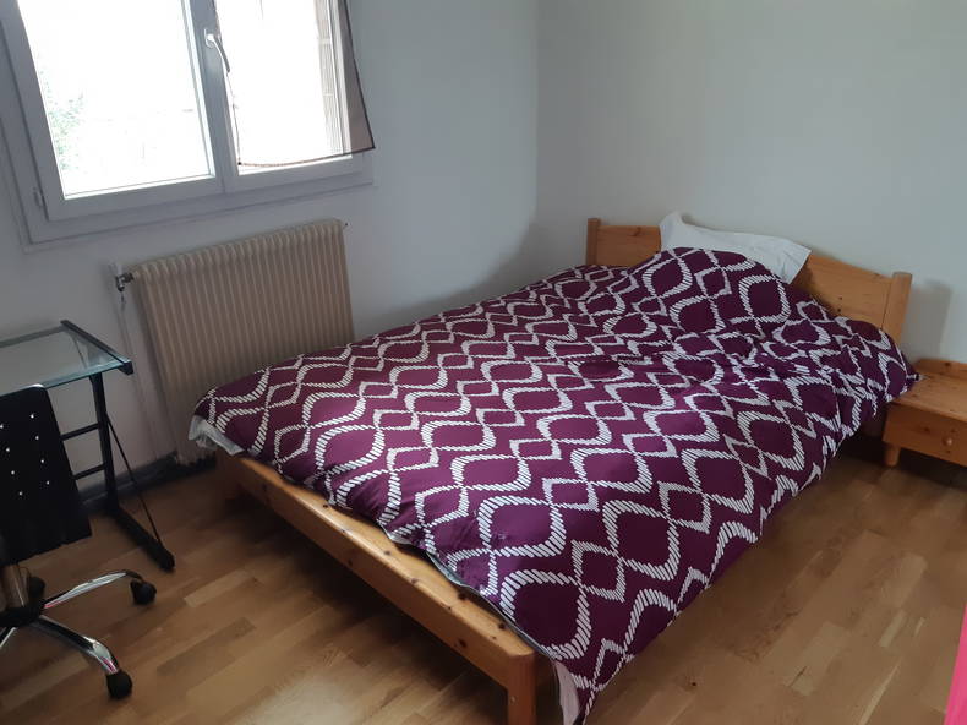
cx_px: 484
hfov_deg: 67.3
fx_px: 726
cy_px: 362
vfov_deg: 53.0
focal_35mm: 26
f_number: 1.7
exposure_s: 1/50
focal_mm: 3.93
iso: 160
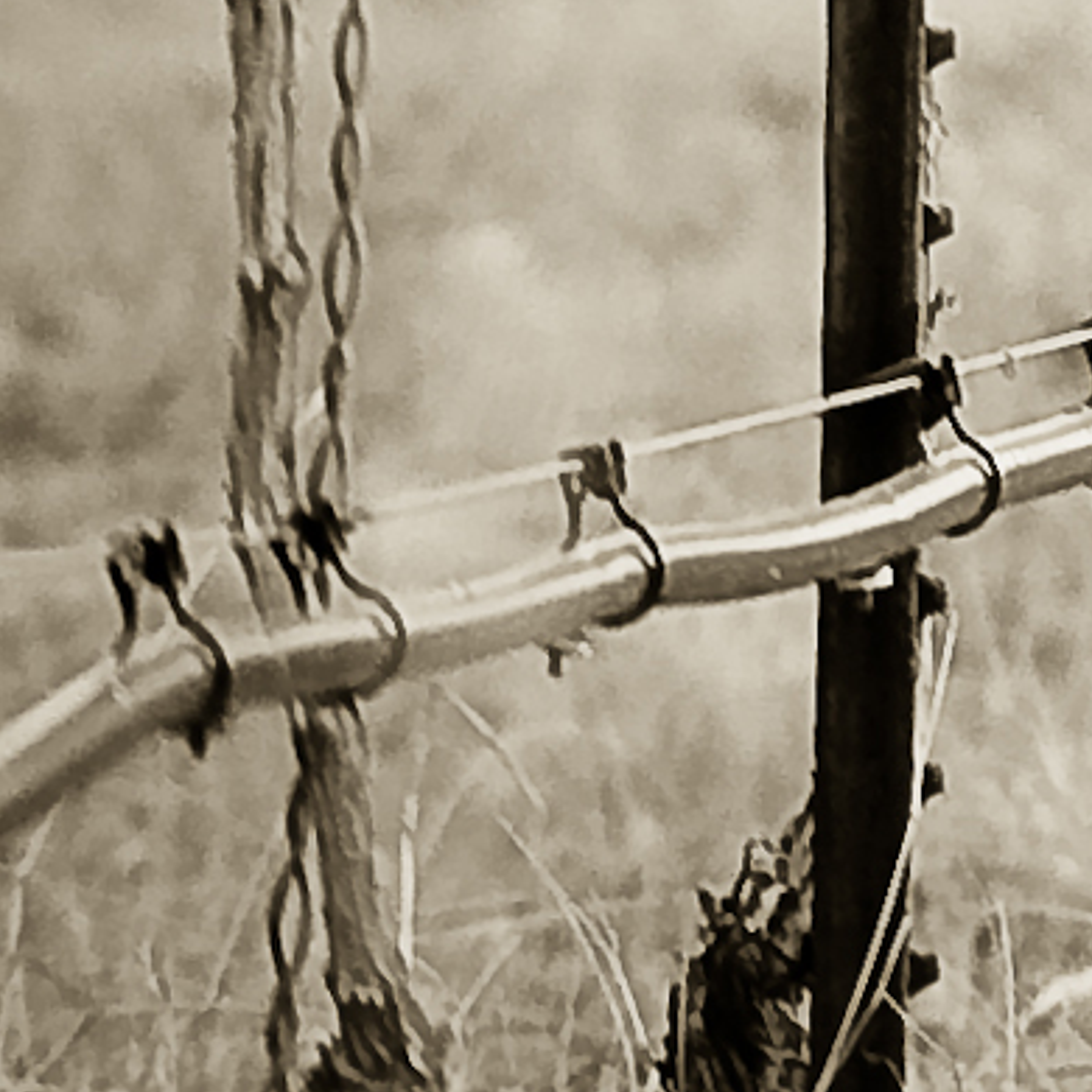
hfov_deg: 1.2
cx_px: 4788
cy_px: -1364
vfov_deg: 1.2
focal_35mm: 1448
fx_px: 51680
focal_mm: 160
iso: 320
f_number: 3.5
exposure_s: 1/125
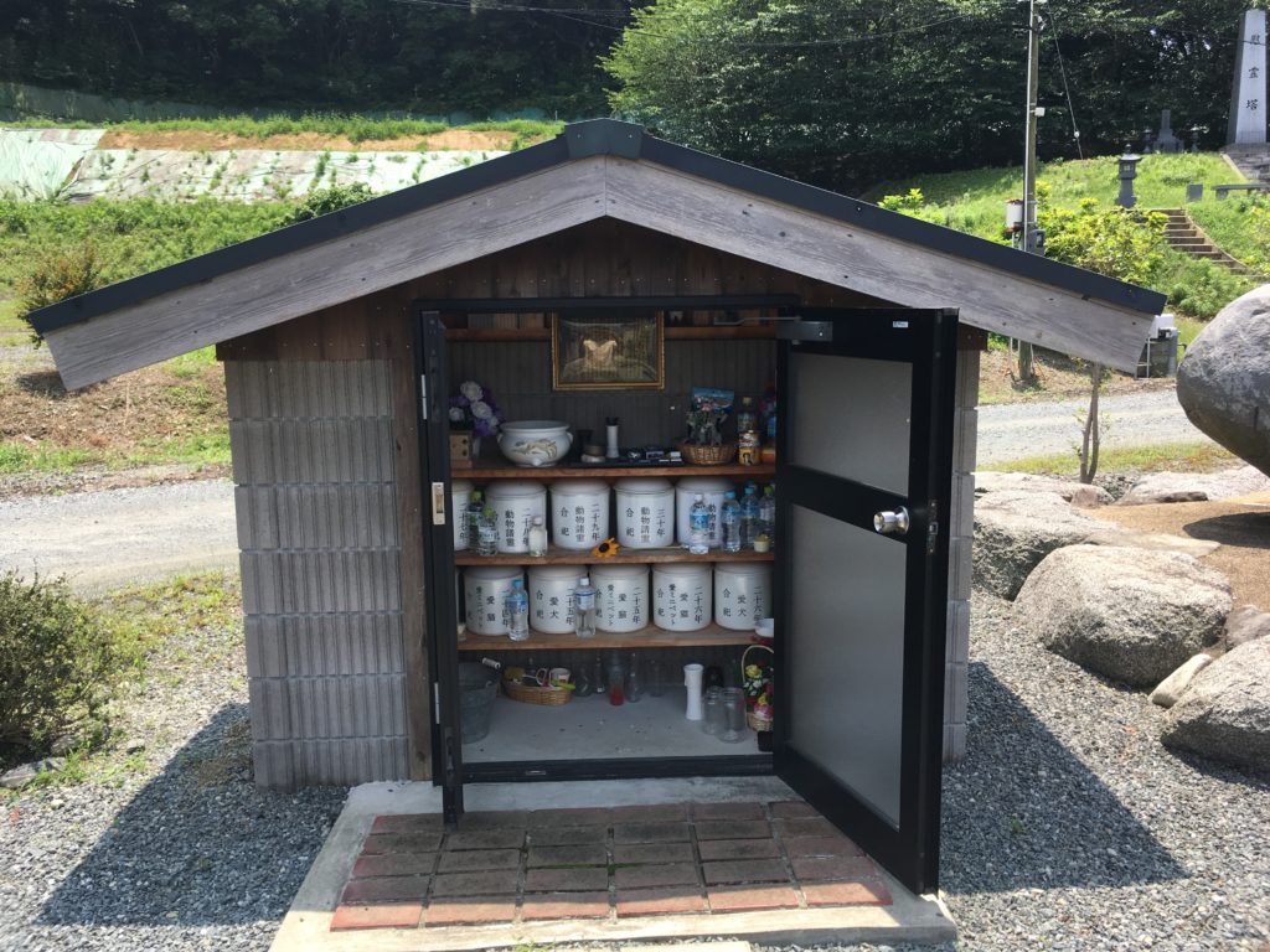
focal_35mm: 29
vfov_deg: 48.2
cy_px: 476
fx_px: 1064
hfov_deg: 61.7
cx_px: 635
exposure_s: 1/827
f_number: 2.2
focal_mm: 4.15
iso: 25
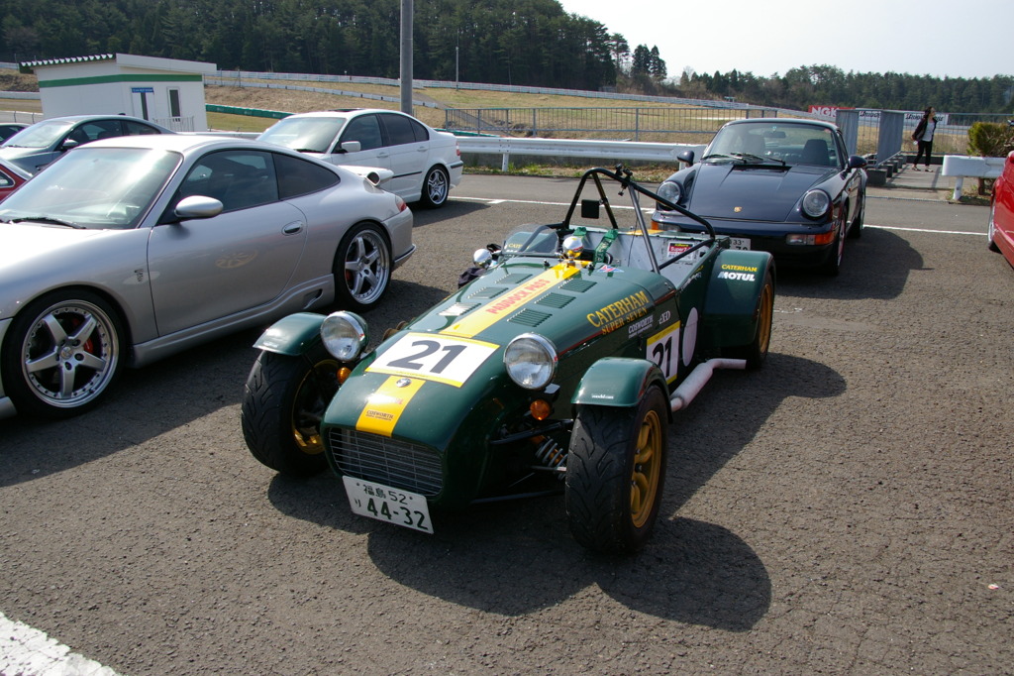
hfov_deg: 67.4
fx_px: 760
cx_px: 507
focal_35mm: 27
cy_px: 338
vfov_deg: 47.9
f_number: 8
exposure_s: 1/350
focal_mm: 18
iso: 200
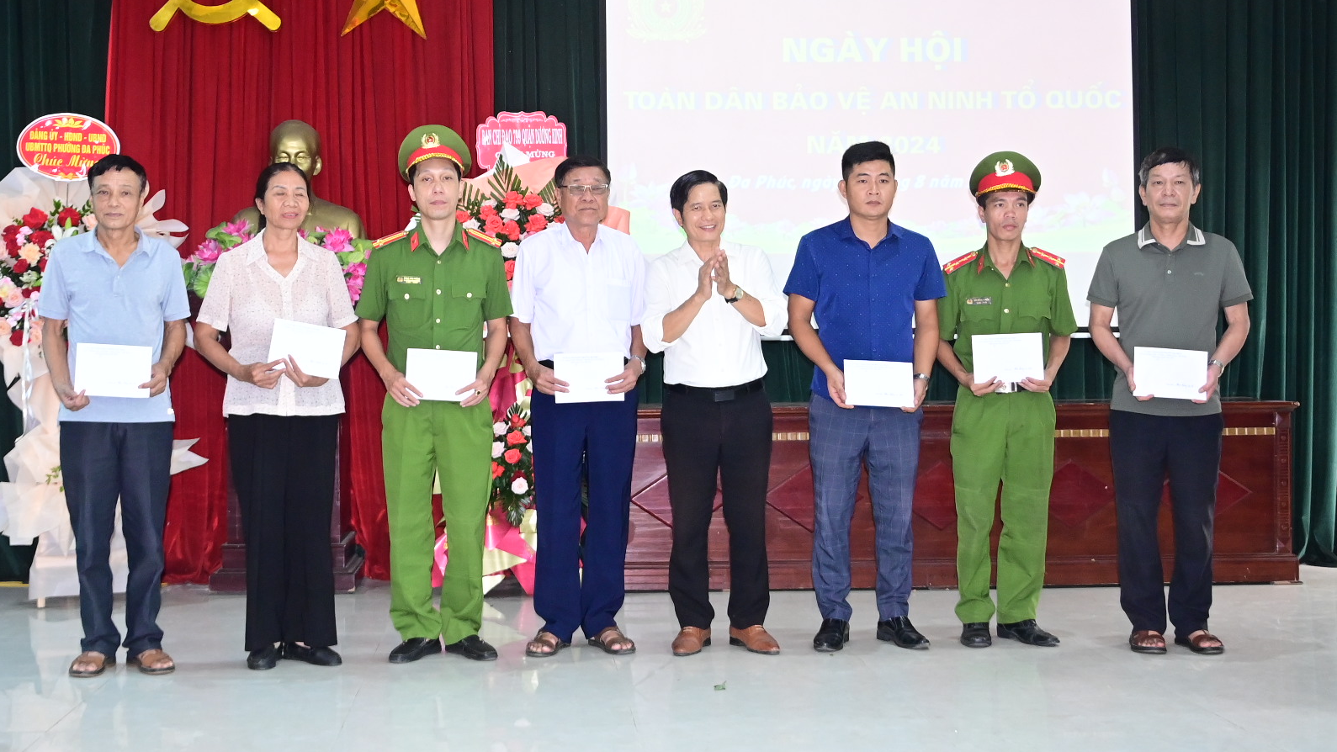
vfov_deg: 24.9
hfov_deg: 42.8
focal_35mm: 48
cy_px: 284
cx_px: 564
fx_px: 1702
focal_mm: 25
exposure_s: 1/200
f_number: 5.6
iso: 2500
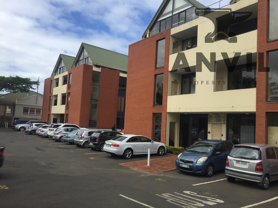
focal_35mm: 29
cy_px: 104
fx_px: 233
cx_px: 139
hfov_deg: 61.7
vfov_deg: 48.2
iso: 32
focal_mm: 4.15
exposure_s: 1/2198
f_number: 2.2
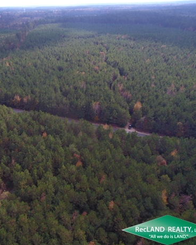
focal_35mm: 27
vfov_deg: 64.1
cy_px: 120
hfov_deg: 50.8
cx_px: 47
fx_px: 196
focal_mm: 3.61
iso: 100
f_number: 2.8
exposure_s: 1/298
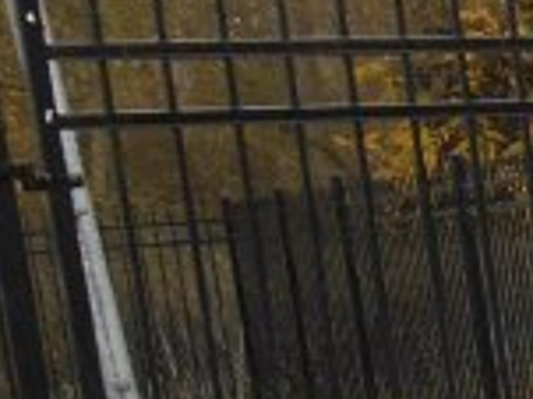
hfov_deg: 9.1
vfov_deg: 8.0
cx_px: 1599
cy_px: 830
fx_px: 2708
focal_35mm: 176
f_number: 3.4
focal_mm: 4.7
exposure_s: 1/160
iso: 80
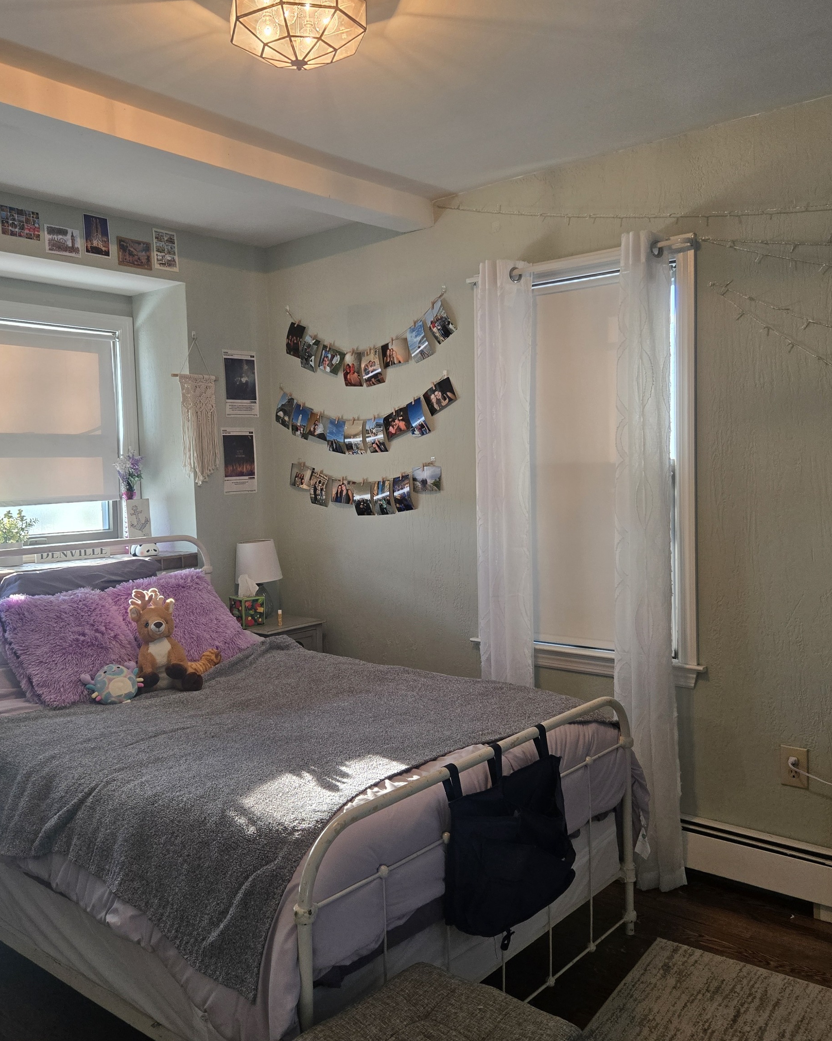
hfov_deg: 48.4
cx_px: 371
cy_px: 520
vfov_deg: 58.8
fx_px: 923
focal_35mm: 30
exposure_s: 1/120
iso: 160
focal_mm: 5.4
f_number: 1.8
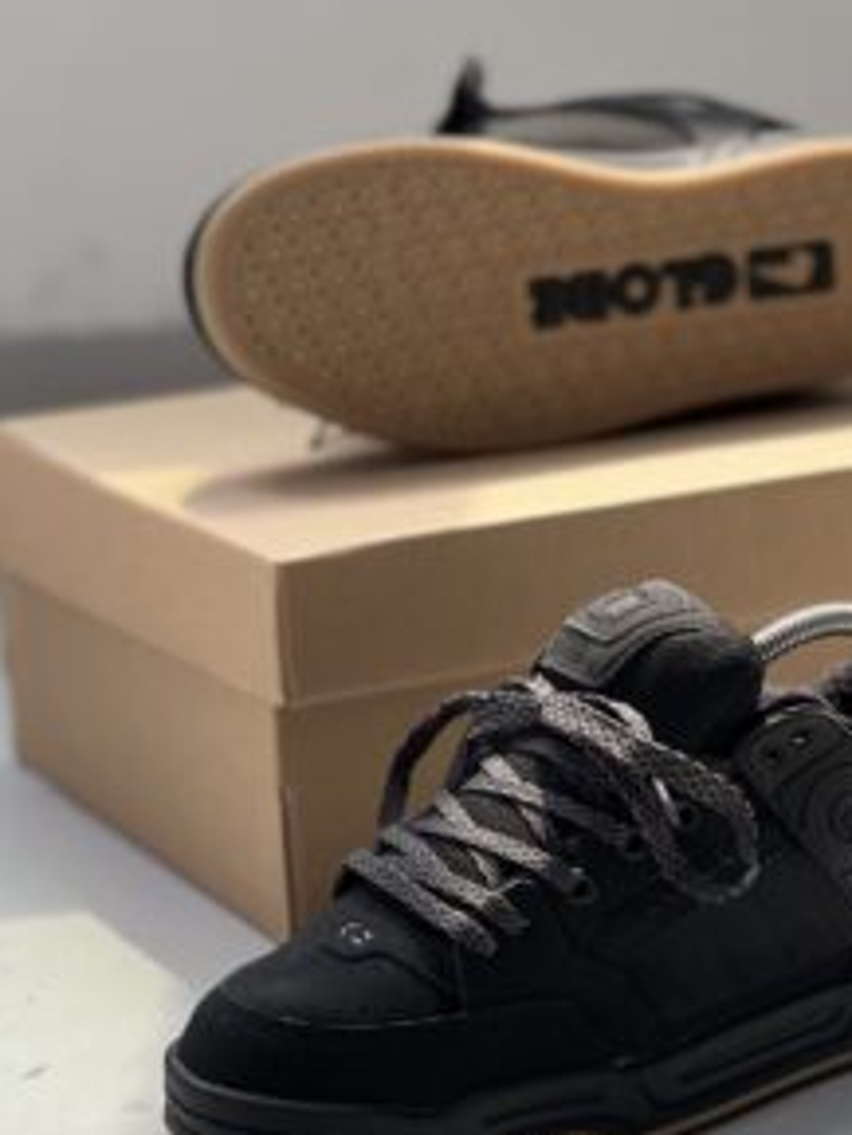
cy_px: 628
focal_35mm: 115
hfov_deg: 12.9
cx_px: 569
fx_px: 3771
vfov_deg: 17.1
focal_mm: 9
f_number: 2.8
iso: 250
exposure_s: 1/121
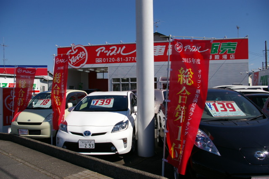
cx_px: 134
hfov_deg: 62.0
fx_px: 224
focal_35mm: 30
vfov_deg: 43.6
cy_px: 90
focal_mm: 20
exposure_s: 1/500
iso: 200
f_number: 8
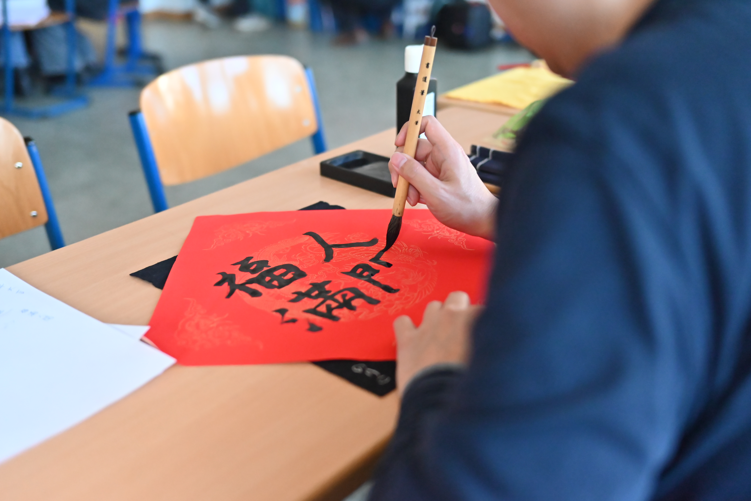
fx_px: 834
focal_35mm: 40
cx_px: 376
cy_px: 250
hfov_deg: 48.5
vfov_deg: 33.4
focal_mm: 40
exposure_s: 1/2000
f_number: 2.5
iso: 6400
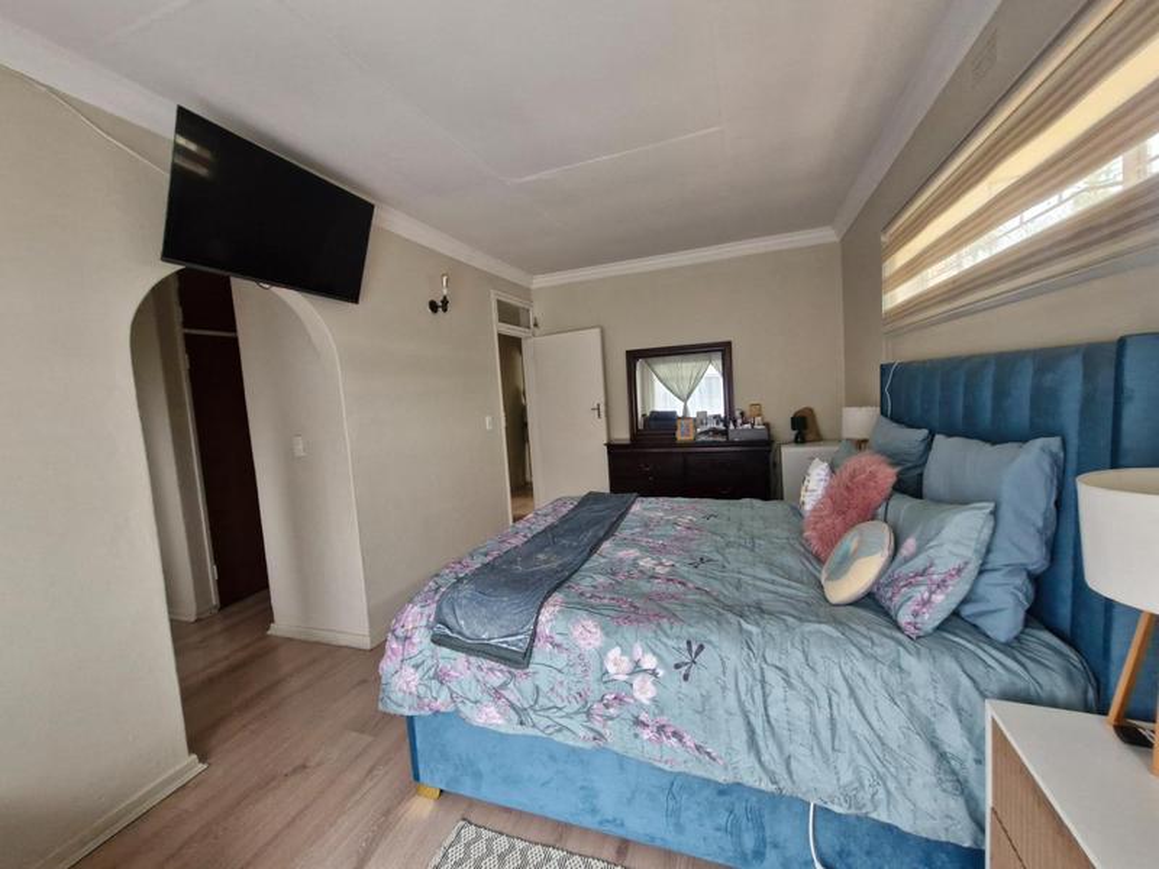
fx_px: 435
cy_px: 434
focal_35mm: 13
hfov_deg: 106.2
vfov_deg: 89.9
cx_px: 580
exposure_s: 1/50
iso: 320
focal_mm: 1.74
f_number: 2.2
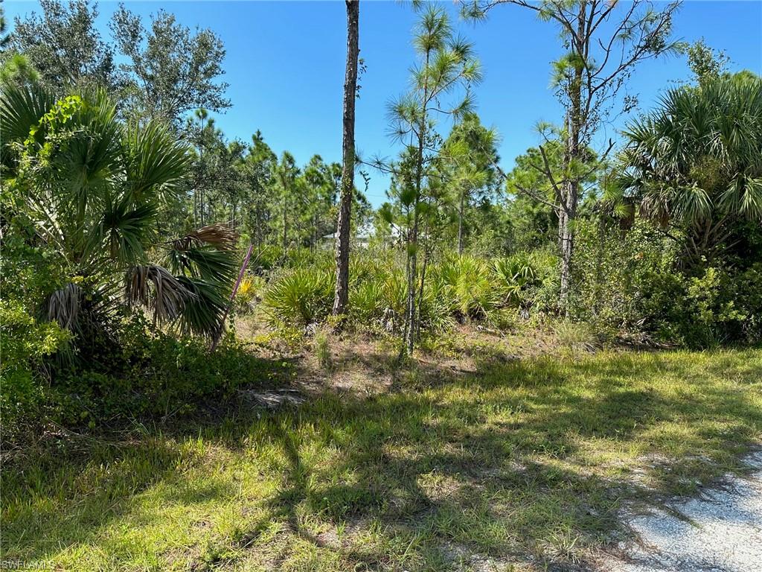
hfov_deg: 71.6
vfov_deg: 56.8
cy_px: 286
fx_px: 528
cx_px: 381
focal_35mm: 24
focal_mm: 6.86
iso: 80
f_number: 1.78
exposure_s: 1/2299
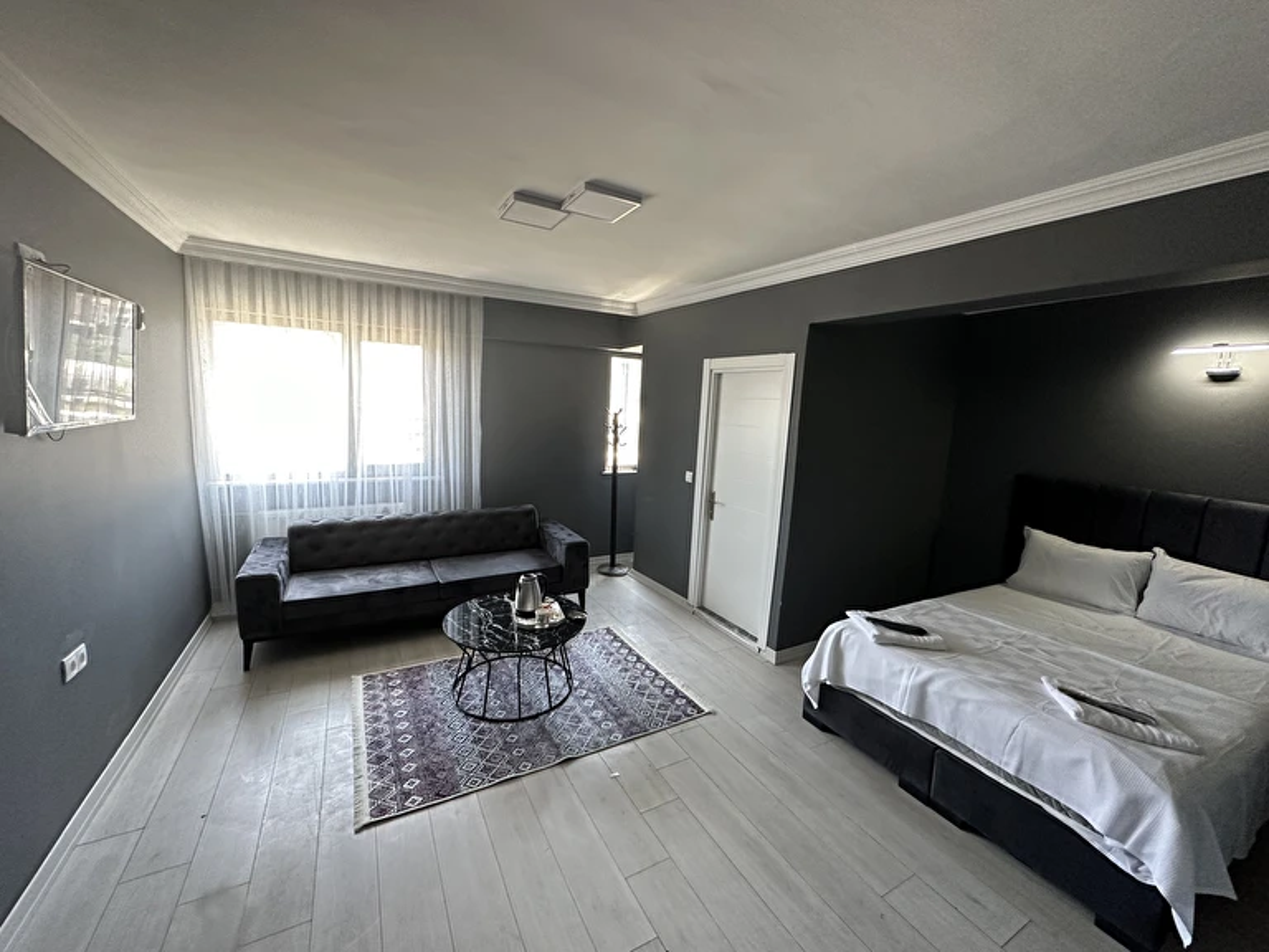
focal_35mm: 14
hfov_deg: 102.1
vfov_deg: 85.7
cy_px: 476
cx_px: 634
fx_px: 513
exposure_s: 1/99
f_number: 2.2
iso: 250
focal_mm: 2.22
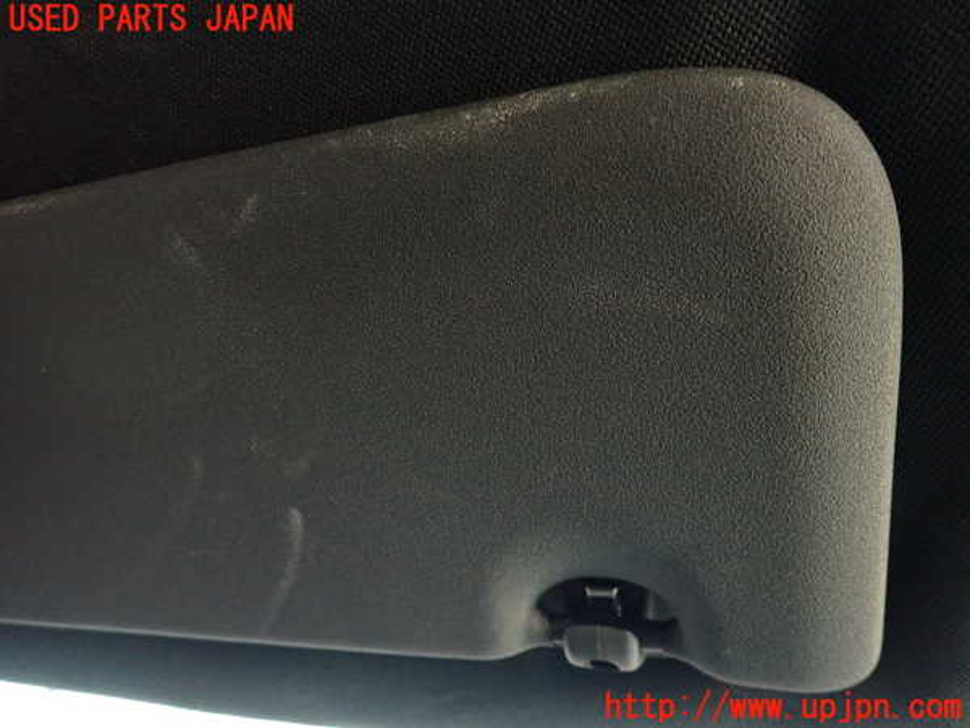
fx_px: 701
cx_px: 485
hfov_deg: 69.4
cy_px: 364
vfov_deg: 54.9
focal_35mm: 25
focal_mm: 4.5
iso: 800
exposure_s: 1/30
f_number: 2
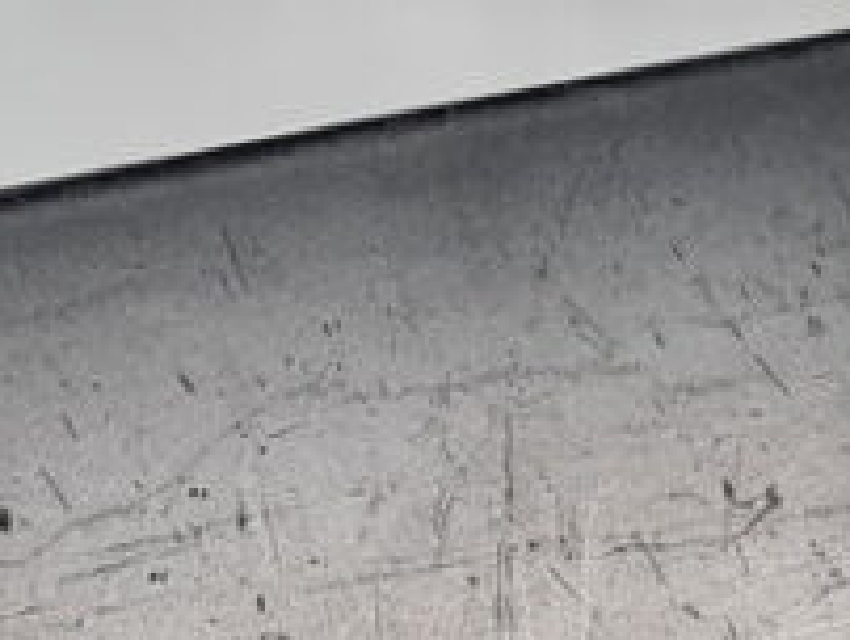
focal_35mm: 180
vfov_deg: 8.1
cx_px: 682
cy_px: 998
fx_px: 4425
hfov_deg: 10.9
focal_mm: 5.4
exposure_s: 1/100
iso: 125
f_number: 1.8
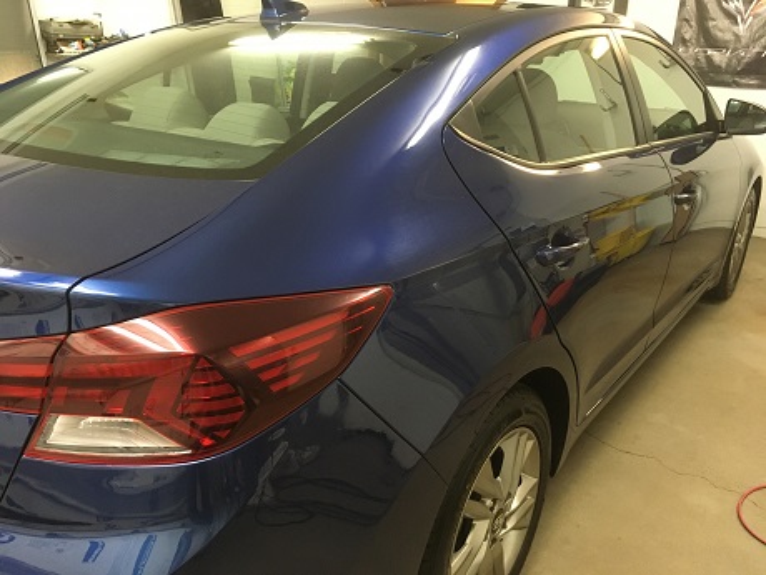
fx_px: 642
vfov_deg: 48.2
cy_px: 288
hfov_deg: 61.7
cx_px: 383
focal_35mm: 29
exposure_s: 1/30
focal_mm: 4.15
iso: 200
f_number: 2.2
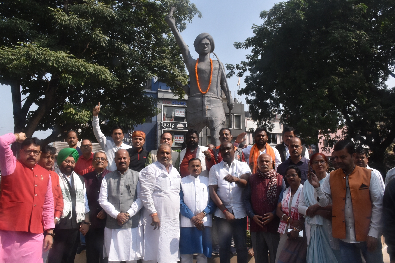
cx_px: 204
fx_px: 307
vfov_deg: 46.4
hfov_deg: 65.4
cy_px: 130
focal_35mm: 28
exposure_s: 1/320
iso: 800
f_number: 18
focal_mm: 18
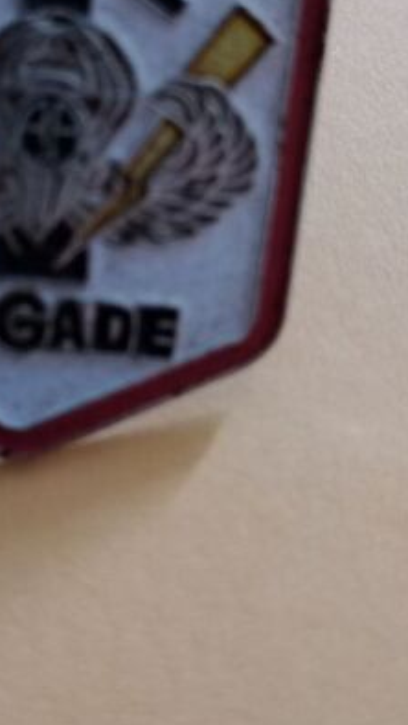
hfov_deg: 25.5
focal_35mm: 46
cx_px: 72
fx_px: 884
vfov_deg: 44.2
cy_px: 274
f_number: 1.8
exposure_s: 1/24
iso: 421
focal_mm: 3.6
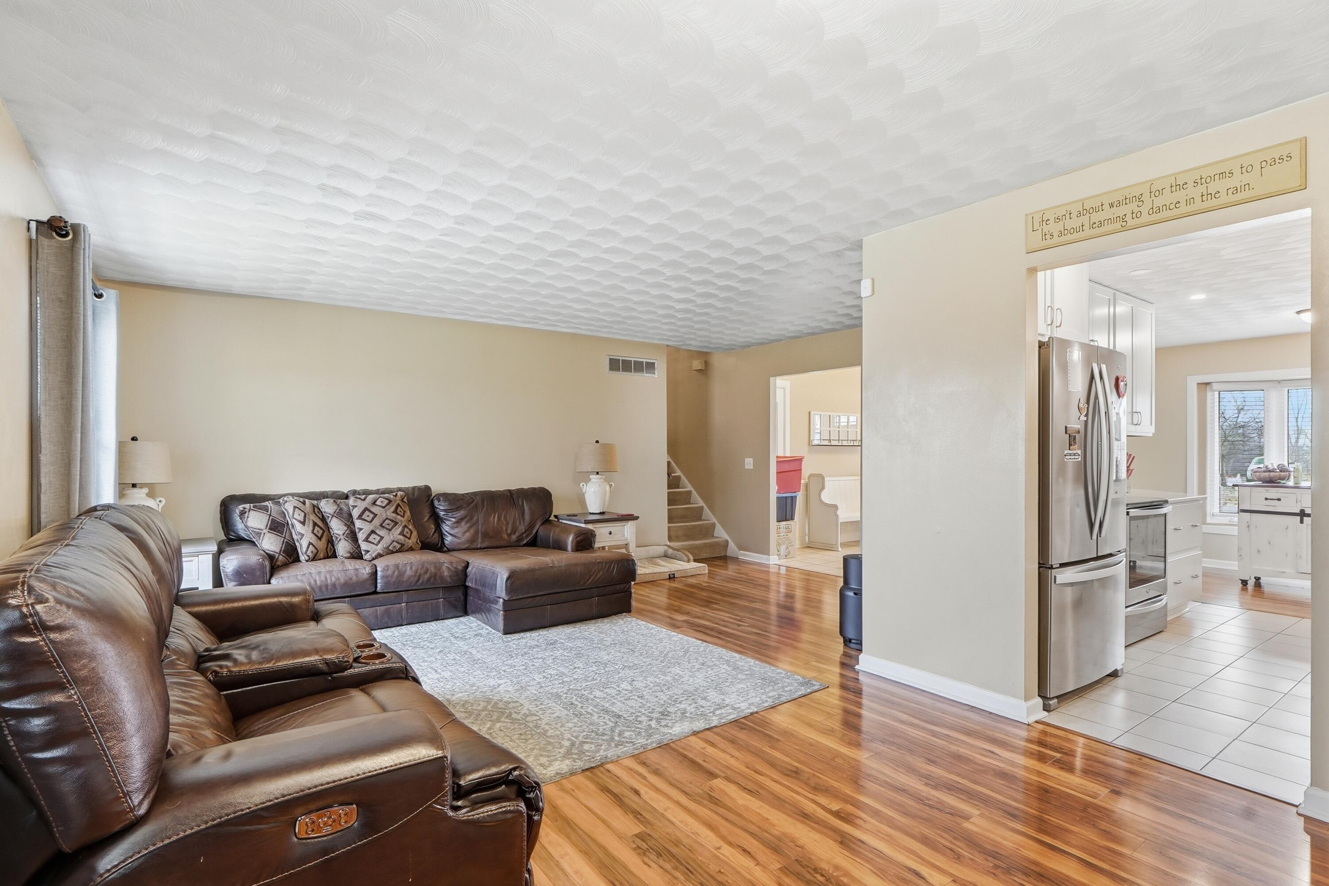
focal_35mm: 18
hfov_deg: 90.0
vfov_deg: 67.4
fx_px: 664
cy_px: 443
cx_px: 664
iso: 320
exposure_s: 1/30
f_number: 9
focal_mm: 12
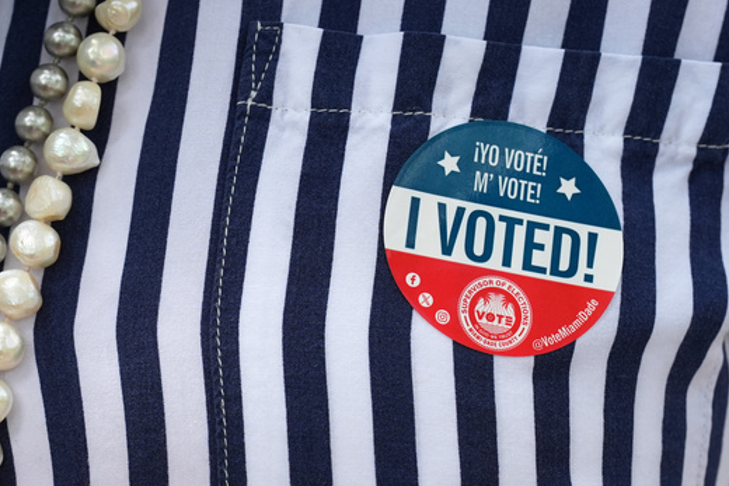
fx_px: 5388
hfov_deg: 7.7
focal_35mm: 266
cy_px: 401
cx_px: 184
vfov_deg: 5.2
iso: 640
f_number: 5.6
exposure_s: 1/200
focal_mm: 135
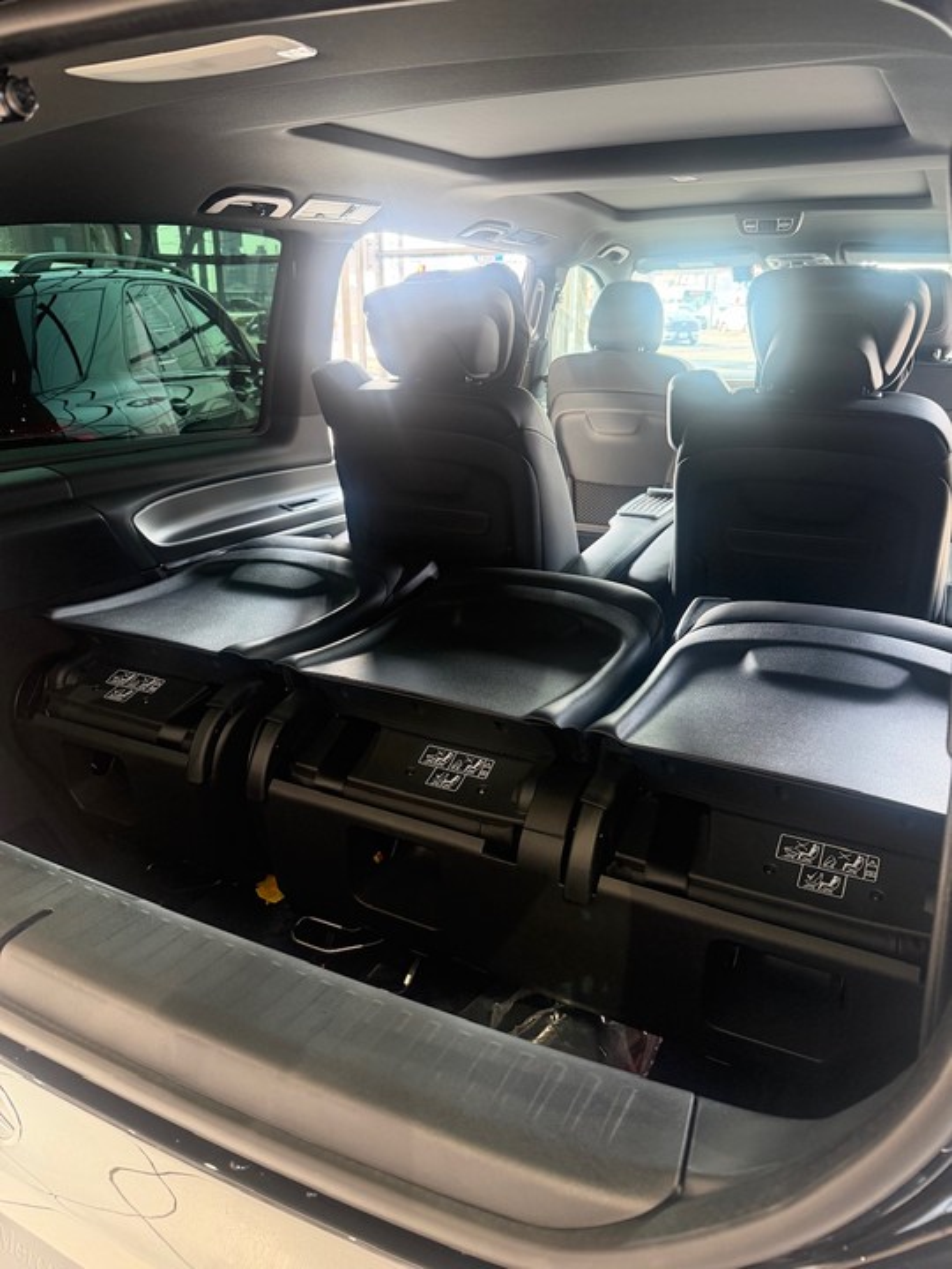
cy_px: 634
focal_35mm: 24
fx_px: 880
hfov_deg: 56.8
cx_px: 476
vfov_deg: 71.6
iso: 320
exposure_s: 1/60
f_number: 1.78
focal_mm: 6.76
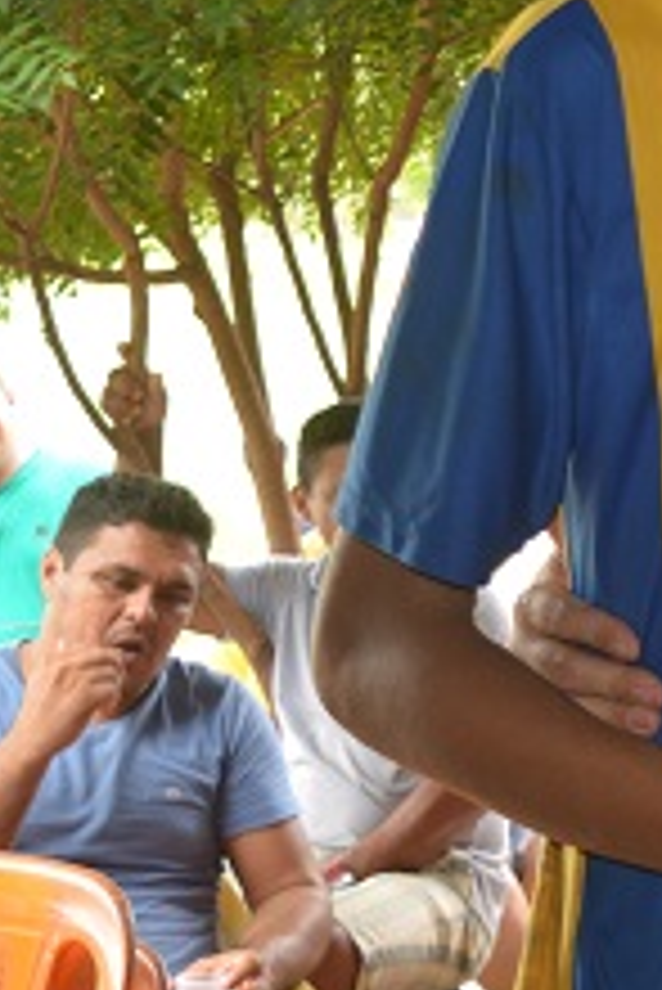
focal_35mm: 102
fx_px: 2819
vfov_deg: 19.9
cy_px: 324
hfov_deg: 12.5
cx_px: 1103
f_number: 4
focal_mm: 25
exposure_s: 1/125
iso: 400
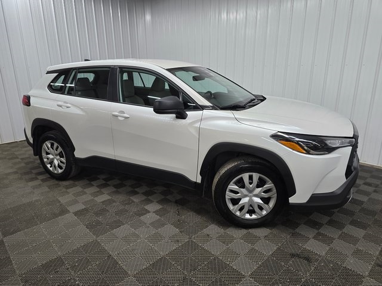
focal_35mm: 23
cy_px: 143
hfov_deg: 73.9
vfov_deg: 58.9
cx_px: 191
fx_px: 254
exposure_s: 1/120
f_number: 1.7
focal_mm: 6.3
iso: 160
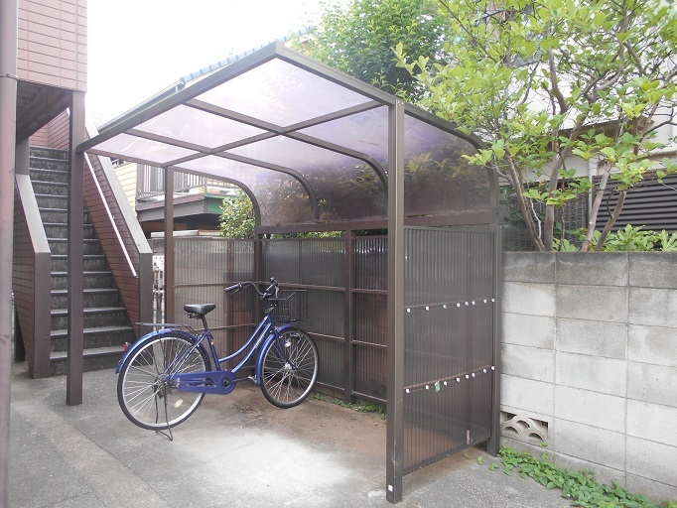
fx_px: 509
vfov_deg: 53.1
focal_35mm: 26
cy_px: 254
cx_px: 338
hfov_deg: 67.3
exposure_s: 1/50
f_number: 3.2
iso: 80
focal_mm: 4.6
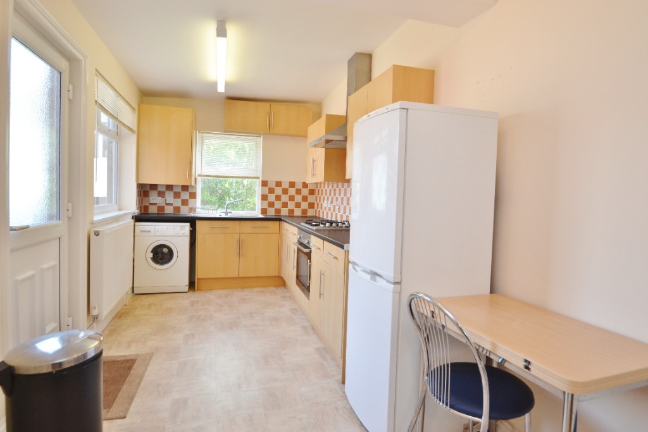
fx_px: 324
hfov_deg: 90.0
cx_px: 324
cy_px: 216
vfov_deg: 67.4
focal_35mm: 18
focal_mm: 12
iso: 400
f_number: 5
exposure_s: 1/100
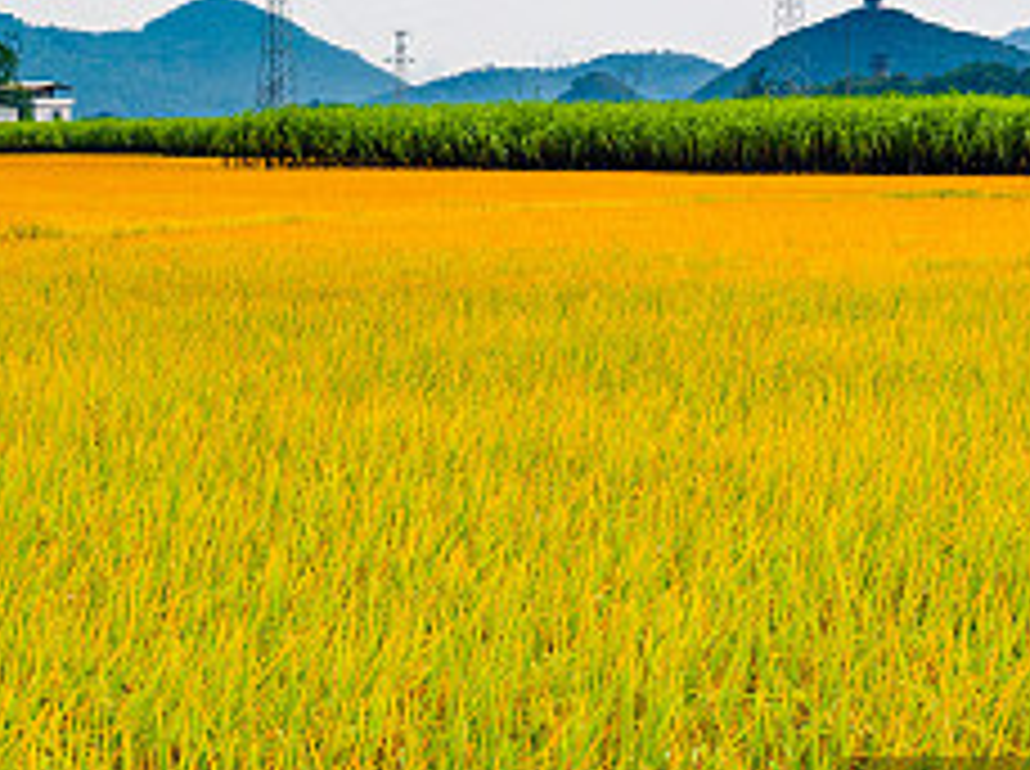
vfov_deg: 11.7
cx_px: 40
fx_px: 3743
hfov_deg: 15.4
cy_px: 194
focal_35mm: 126
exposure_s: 1/250
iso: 250
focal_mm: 45
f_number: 8
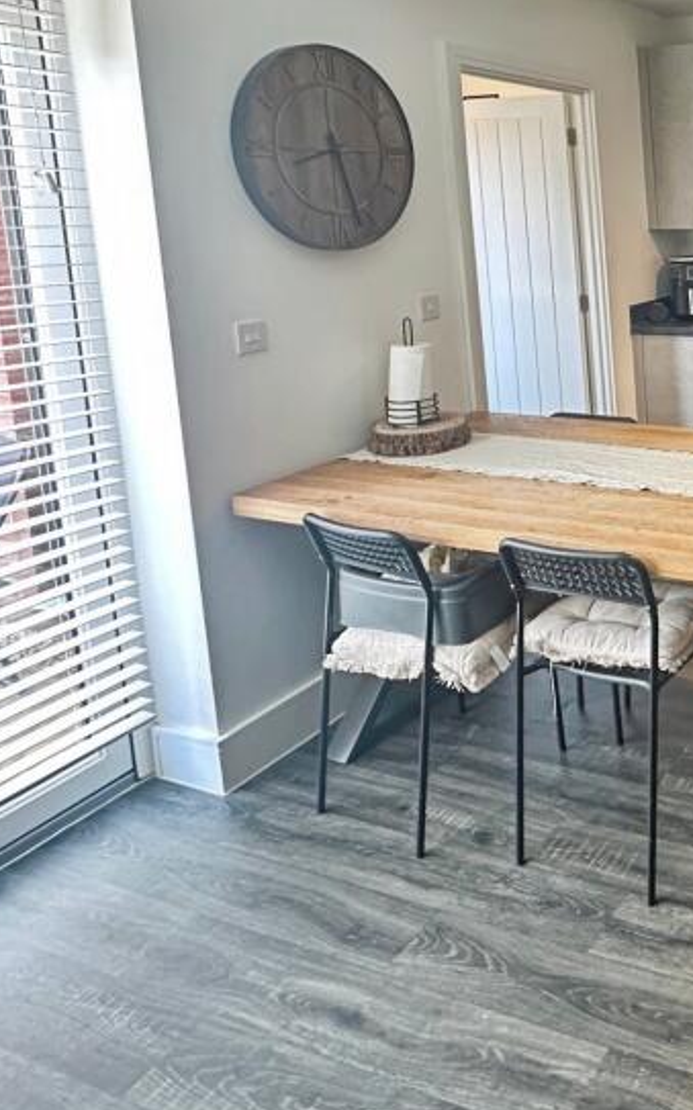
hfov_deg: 36.6
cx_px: 785
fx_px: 847
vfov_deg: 65.5
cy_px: 418
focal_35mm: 28
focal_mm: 2.22
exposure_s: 1/50
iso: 400
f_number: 2.2
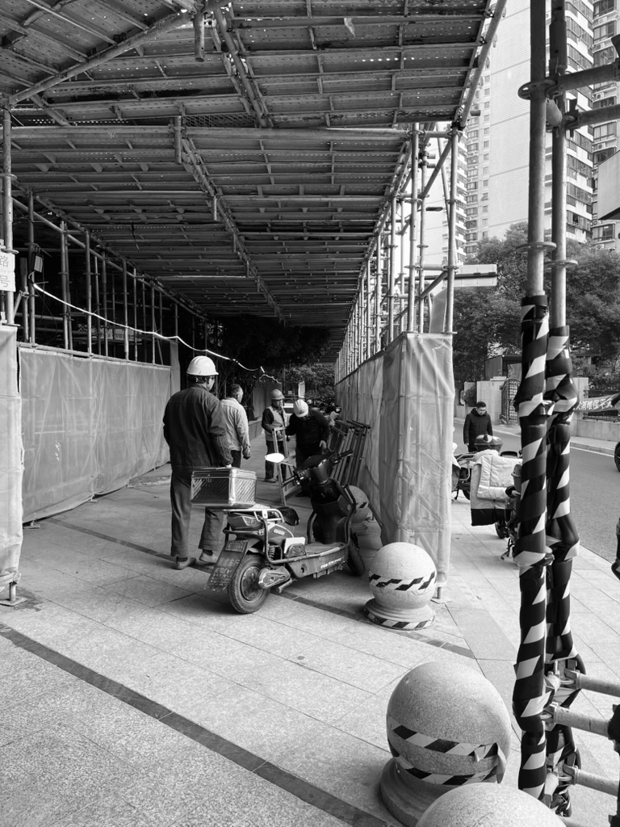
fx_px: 621
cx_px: 310
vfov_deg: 67.3
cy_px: 414
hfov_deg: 53.1
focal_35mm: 26
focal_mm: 5.1
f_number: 1.6
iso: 50
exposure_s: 1/122
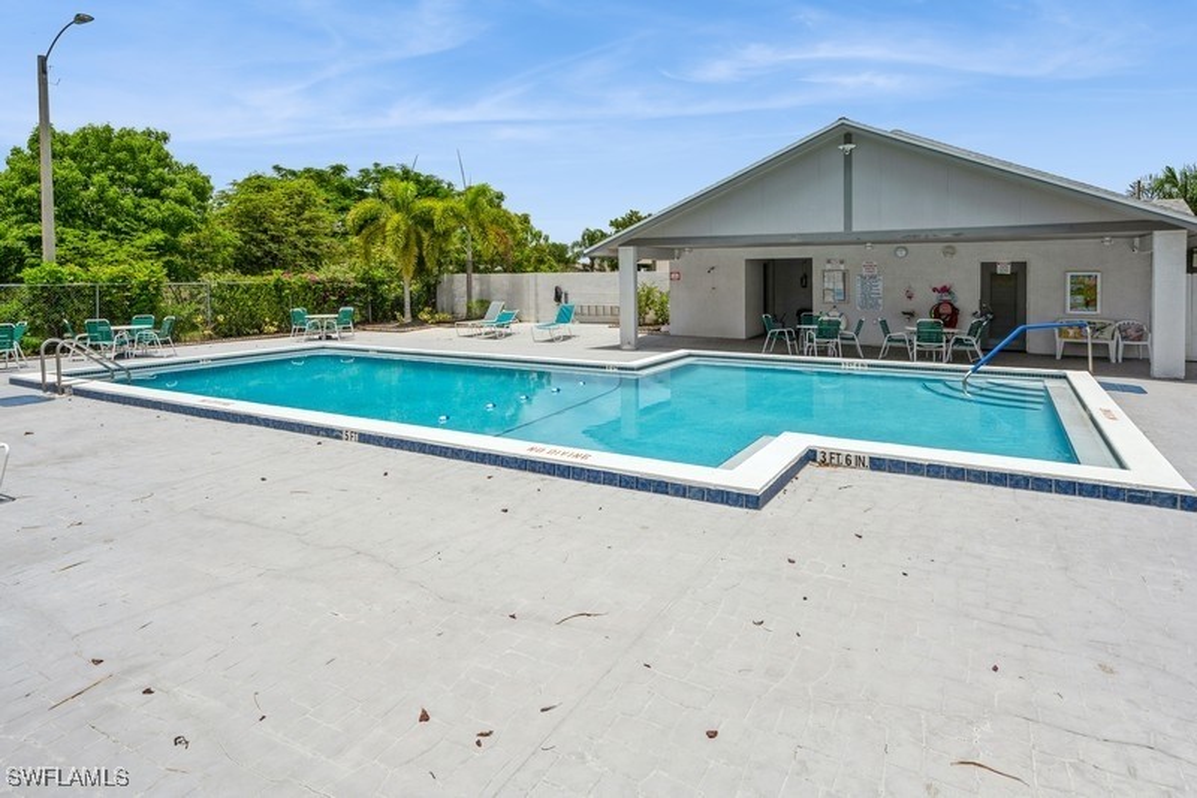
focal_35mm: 19
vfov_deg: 64.5
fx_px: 632
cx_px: 598
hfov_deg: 86.9
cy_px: 399
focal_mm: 19
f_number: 8
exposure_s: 1/1000
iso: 200
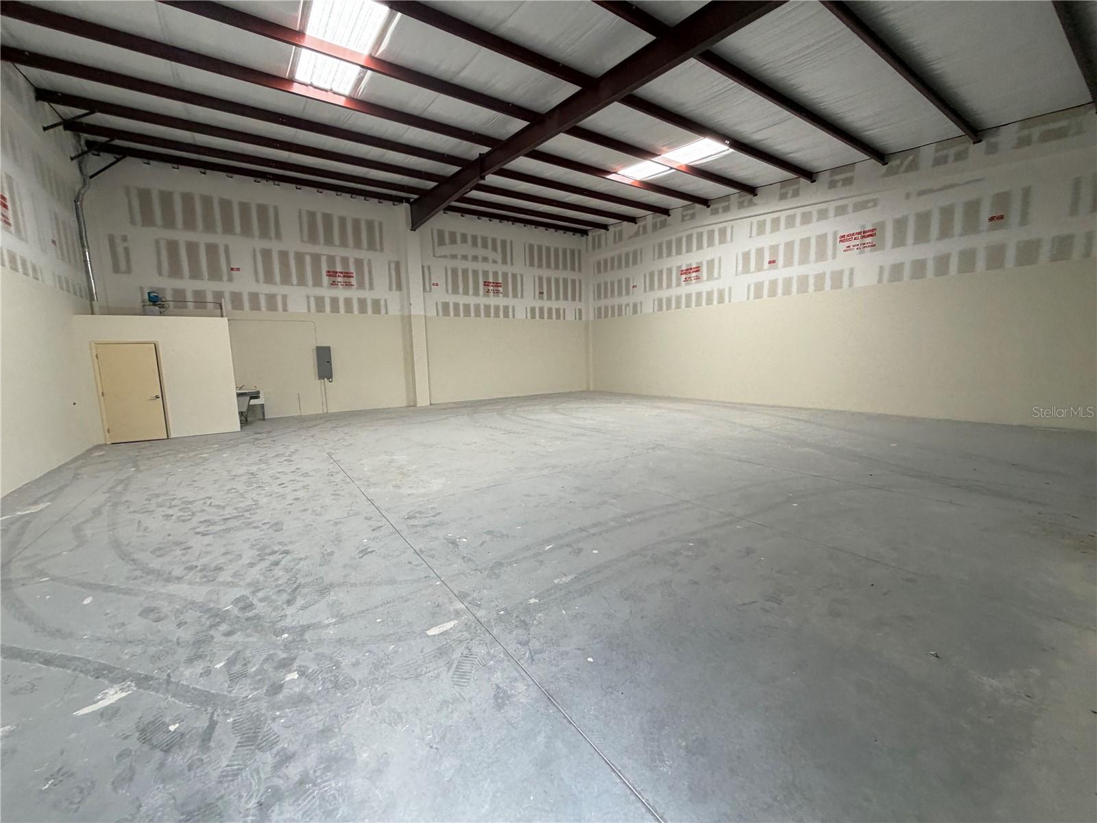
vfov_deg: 85.7
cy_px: 412
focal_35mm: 14
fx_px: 444
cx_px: 548
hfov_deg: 102.1
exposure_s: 1/121
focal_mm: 2.22
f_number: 2.2
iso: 160
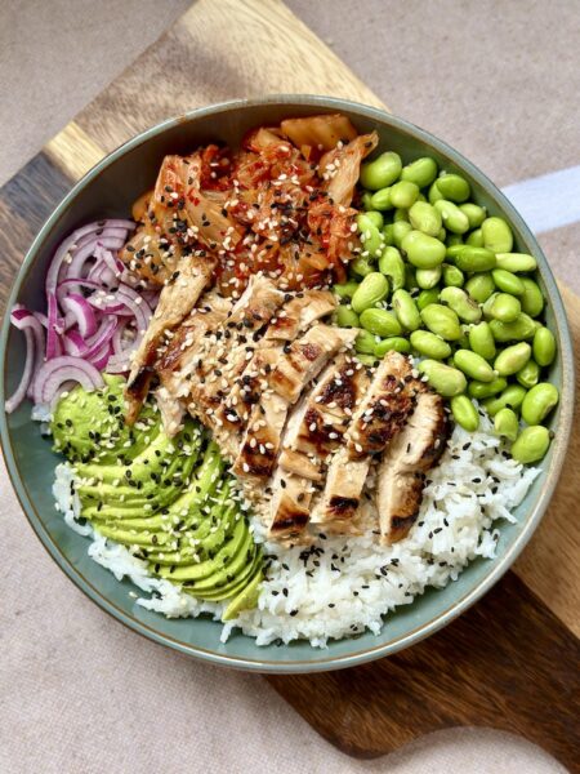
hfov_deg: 30.3
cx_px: 290
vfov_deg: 39.7
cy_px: 387
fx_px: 1072
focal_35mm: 48
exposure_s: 1/85
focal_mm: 6.86
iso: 125
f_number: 1.78
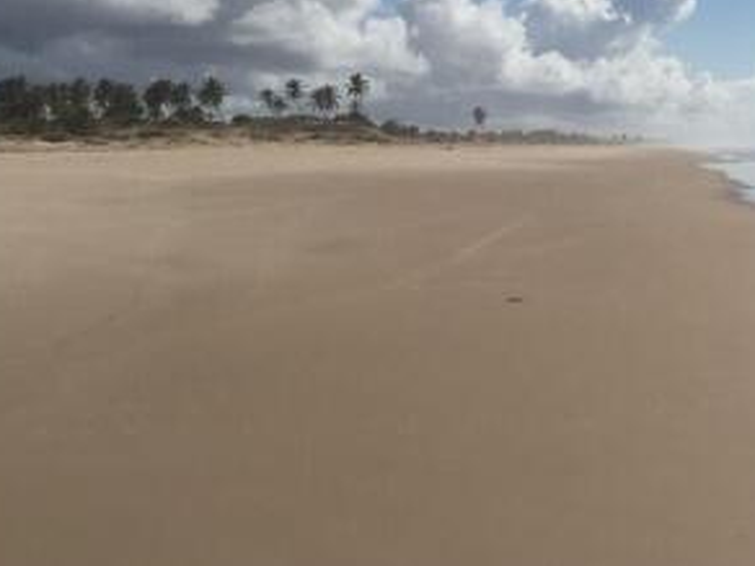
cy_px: 89
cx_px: 593
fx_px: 1265
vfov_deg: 24.7
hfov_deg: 32.4
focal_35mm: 58
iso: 32
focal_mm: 4.15
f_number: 2.2
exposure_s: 1/7937
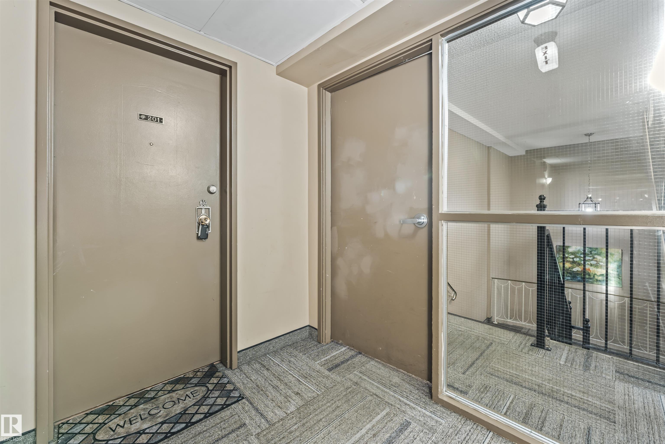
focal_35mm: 15
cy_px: 222
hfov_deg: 101.9
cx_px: 332
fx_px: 270
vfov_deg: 78.8
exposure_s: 2.5
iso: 400
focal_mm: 14.6
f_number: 6.3
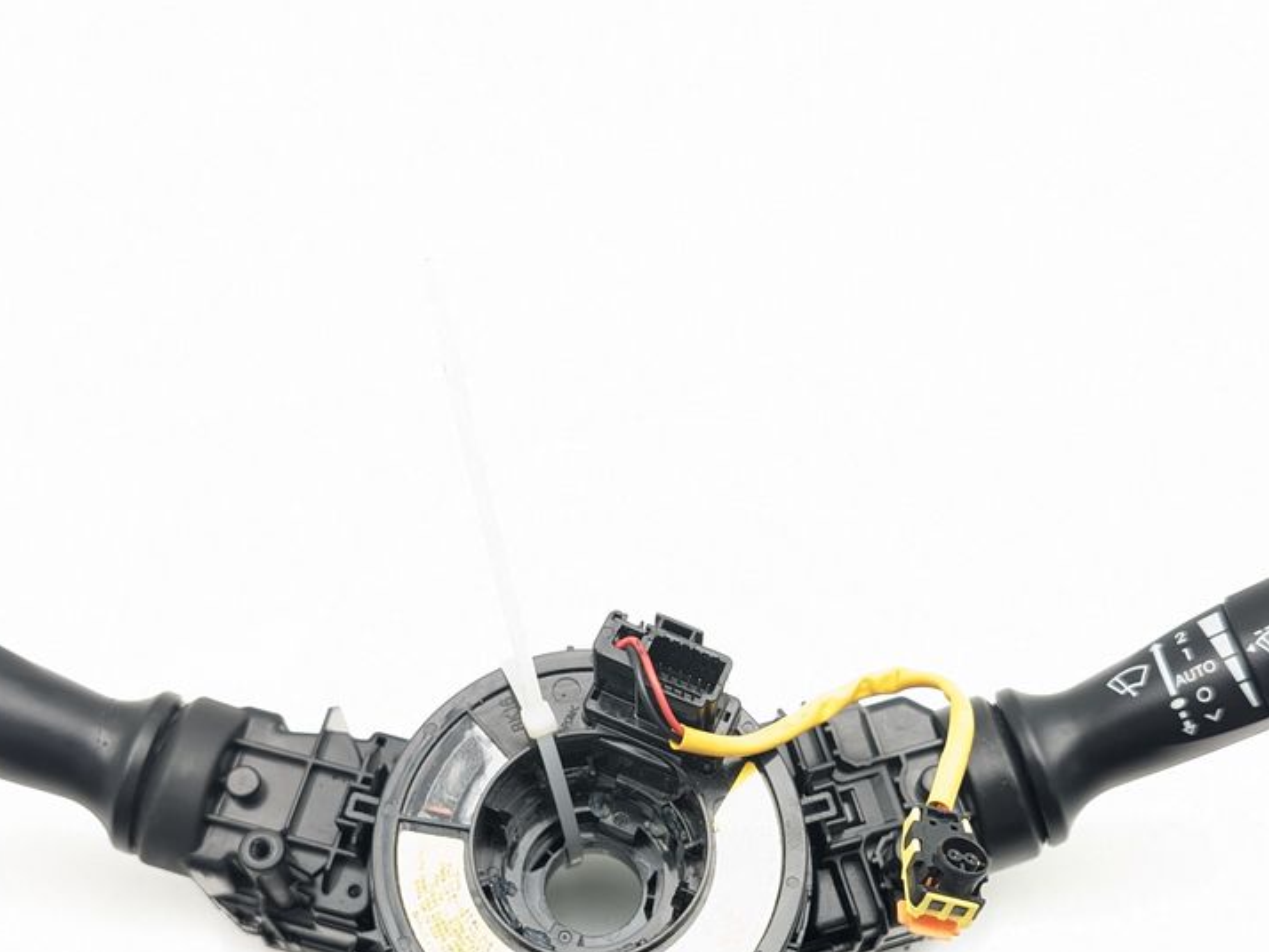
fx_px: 1577
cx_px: 659
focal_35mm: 43
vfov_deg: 32.3
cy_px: 822
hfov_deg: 43.8
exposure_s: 1/90
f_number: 1.68
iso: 44
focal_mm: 6.9
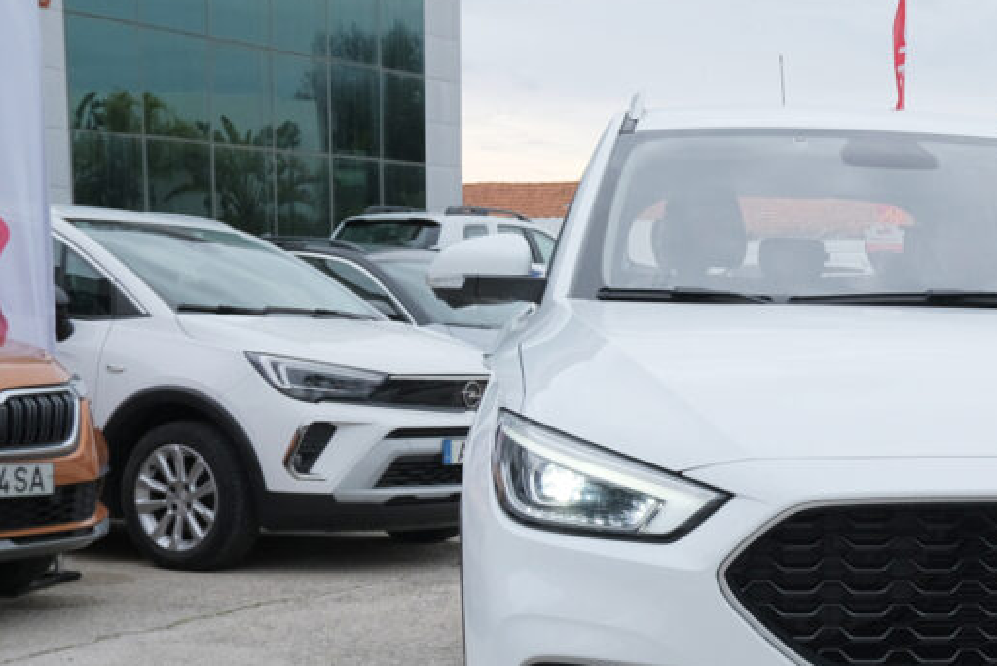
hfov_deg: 27.9
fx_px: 1884
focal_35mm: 68
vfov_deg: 19.9
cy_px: 513
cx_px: 995
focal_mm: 22.8
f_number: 9
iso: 500
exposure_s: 1/250
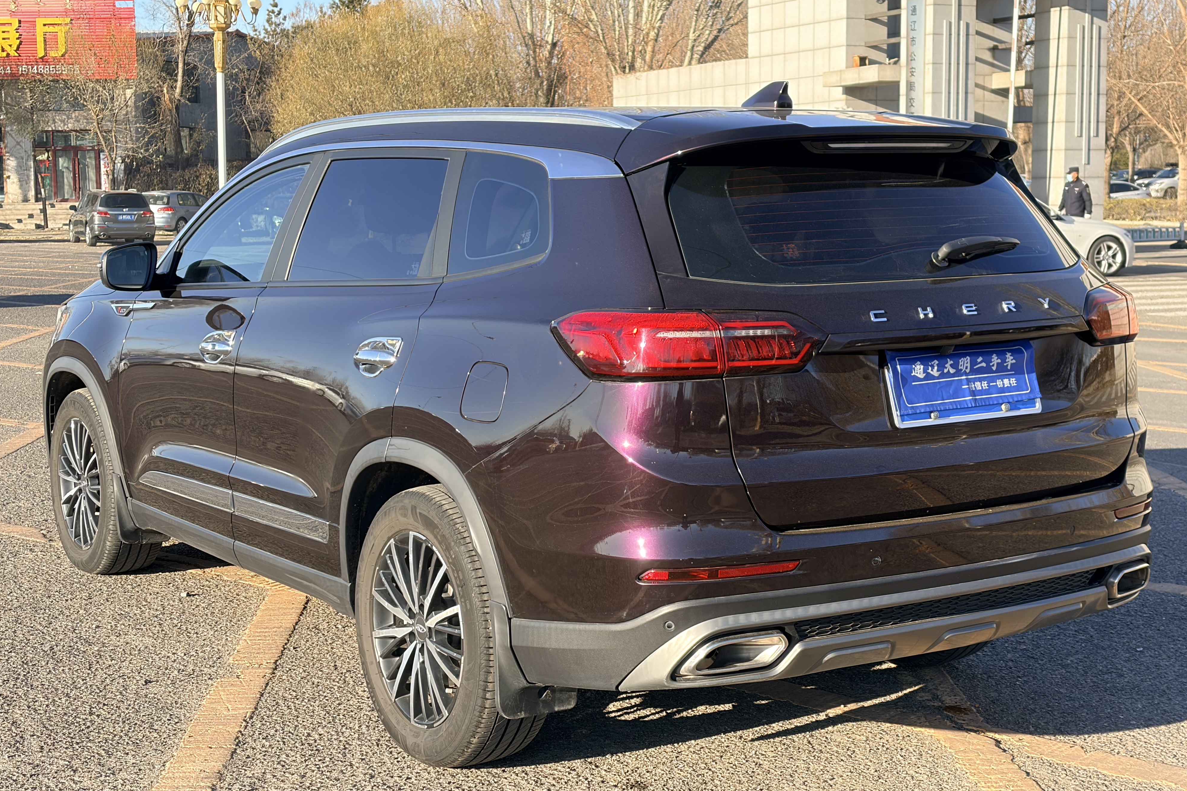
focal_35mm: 55
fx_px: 1813
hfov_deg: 36.2
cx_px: 596
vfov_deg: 24.6
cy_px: 361
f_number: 1.6
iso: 50
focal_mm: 5.96
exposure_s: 1/1241
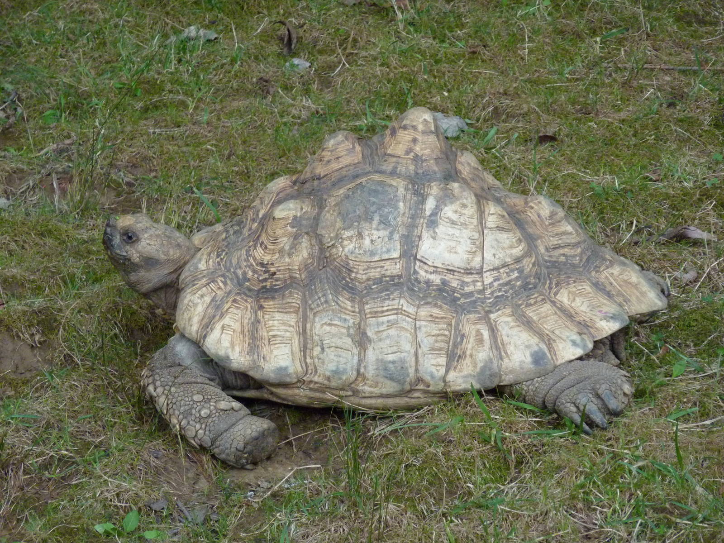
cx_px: 362
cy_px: 272
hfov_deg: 10.1
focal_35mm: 196
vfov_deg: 7.6
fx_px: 4099
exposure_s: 1/160
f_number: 4.5
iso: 400
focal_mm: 32.1
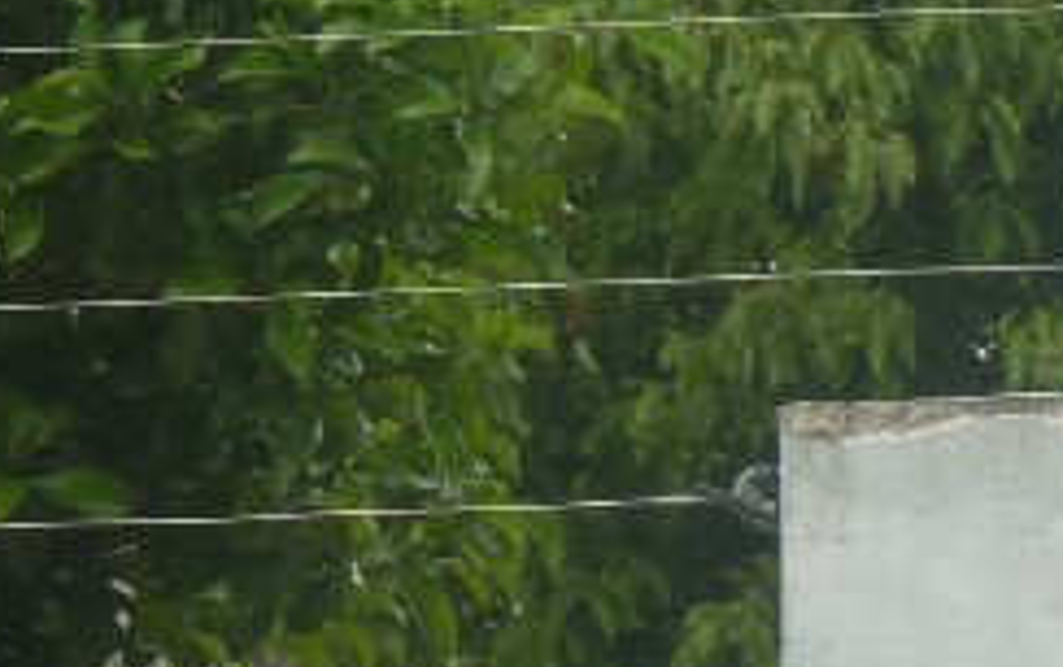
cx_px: 1490
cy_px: 1286
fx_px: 13078
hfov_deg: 4.6
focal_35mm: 451
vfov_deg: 2.9
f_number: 4.3
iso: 80
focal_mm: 17
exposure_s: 1/320
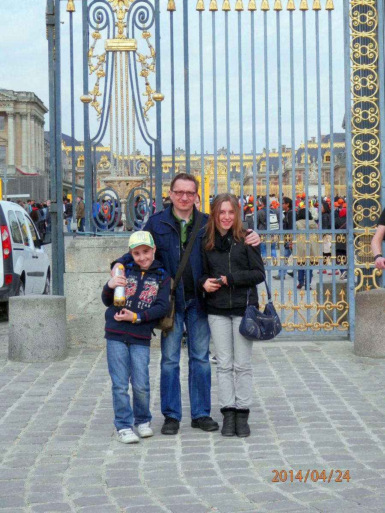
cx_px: 192
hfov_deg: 20.2
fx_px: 1083
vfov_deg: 26.7
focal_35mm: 73
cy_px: 256
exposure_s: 1/400
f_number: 4.5
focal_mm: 13.1
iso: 80
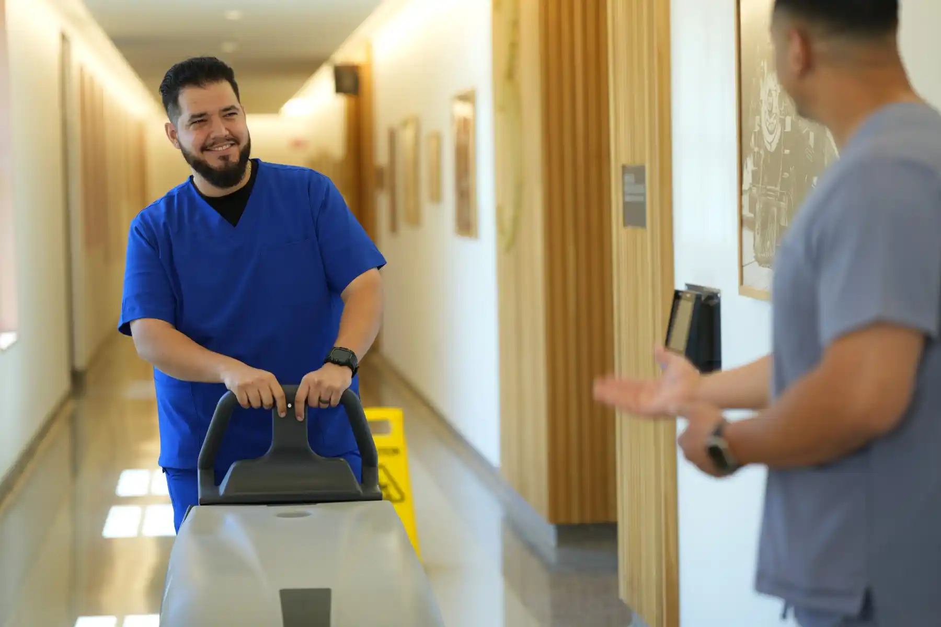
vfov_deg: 16.1
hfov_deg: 23.9
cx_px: 470
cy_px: 314
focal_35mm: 85
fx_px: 2222
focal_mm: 85
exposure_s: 1/125
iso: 100
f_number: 2.2
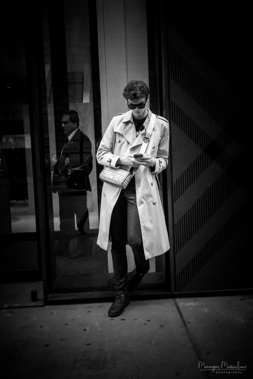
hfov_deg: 33.4
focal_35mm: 40
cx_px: 126
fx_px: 422
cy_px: 190
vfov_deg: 48.5
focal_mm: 26
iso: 6400
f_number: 11
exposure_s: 1/400
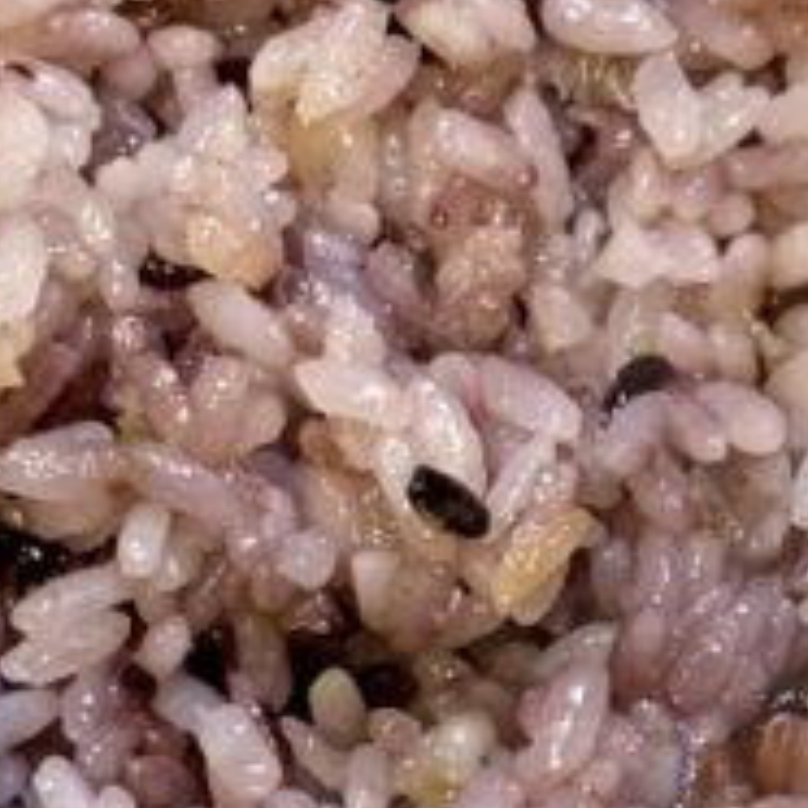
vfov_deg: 6.8
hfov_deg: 6.9
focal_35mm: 253
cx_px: 917
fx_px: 6681
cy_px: 1138
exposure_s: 1/50
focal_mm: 5.96
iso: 100
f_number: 1.6
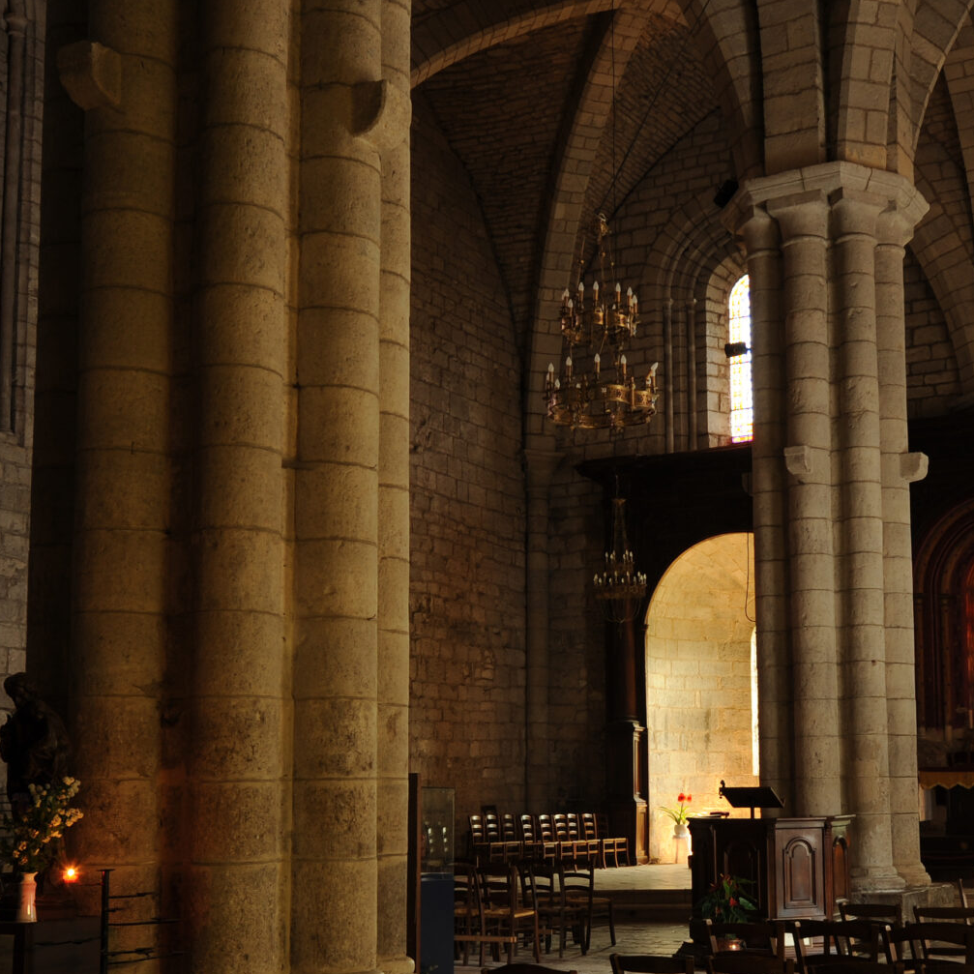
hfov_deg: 36.4
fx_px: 1464
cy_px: 625
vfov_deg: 36.5
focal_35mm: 46
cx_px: 663
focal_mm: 22
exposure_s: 4
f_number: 8
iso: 200
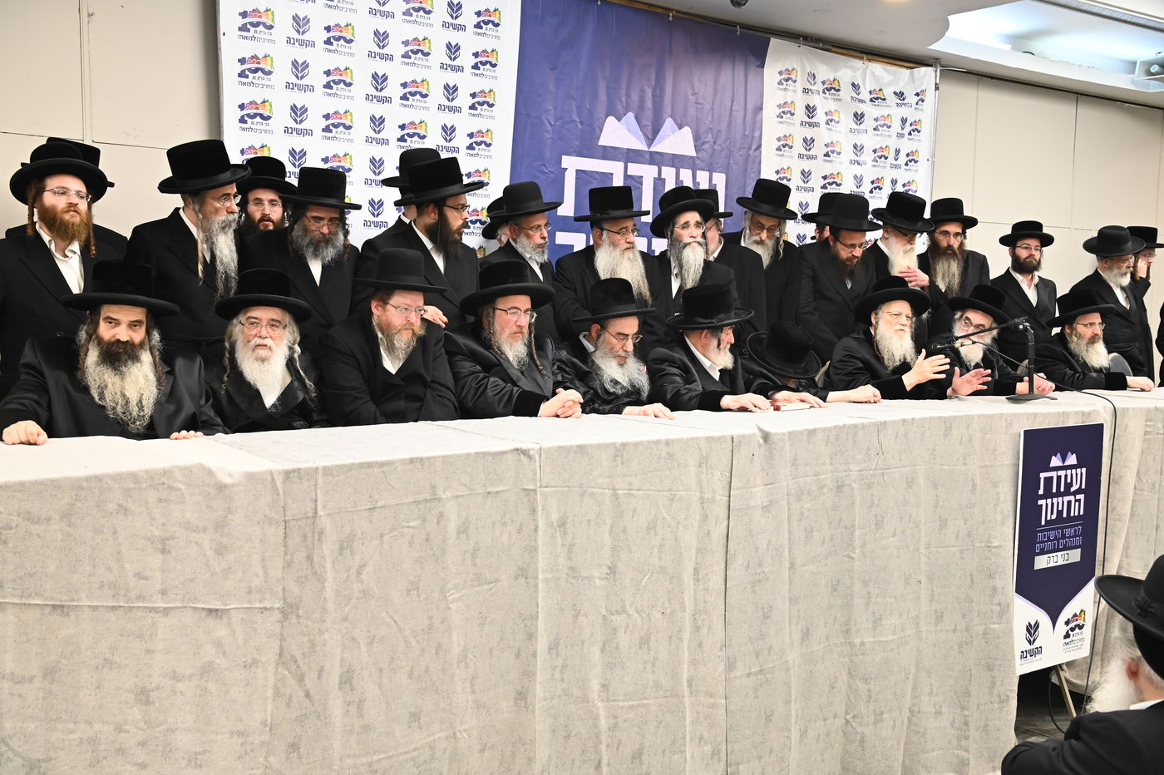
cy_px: 388
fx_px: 1293
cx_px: 582
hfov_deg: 48.5
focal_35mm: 40
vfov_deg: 33.4
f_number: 6.3
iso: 2500
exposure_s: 1/125
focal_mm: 40
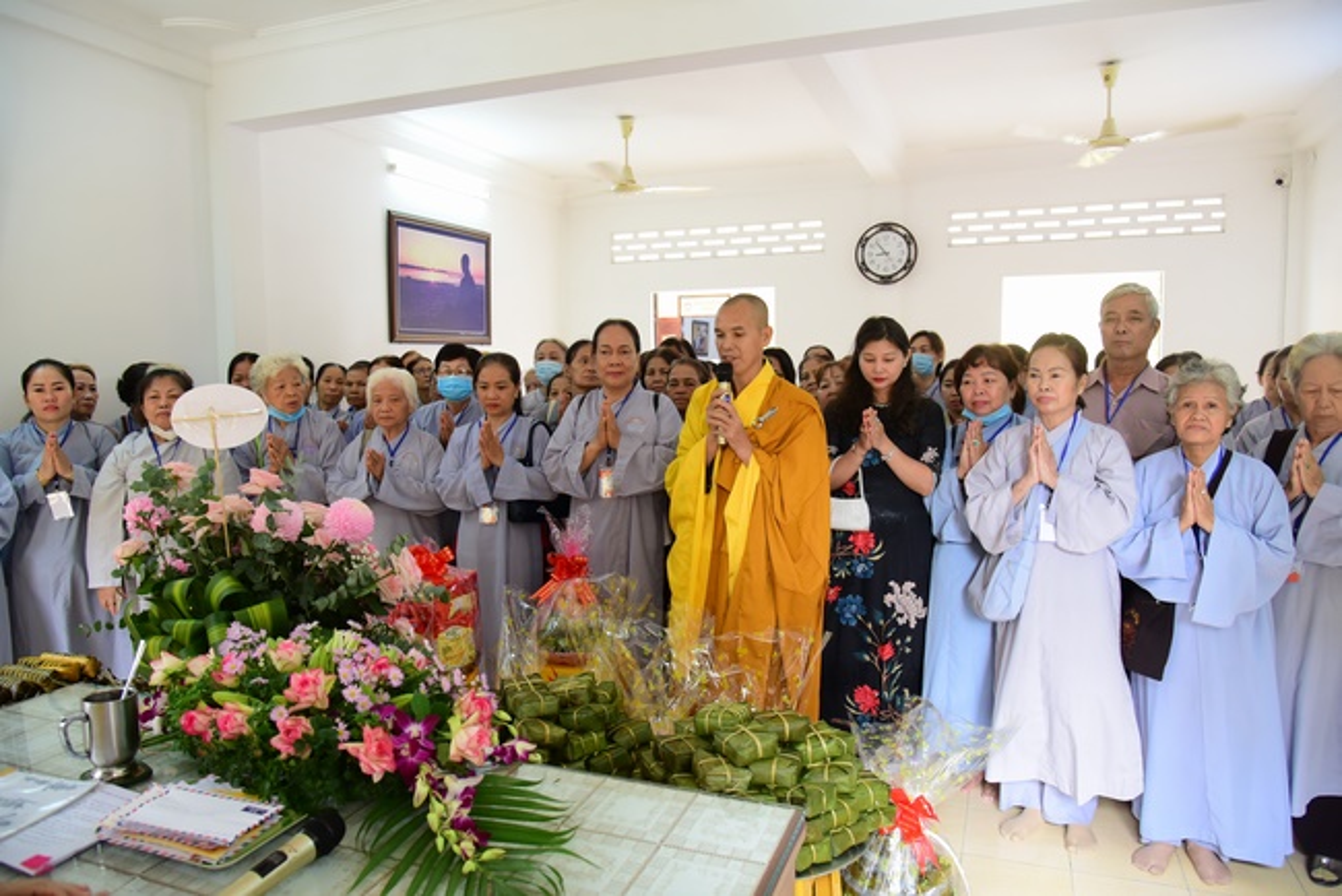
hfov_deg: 73.7
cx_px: 671
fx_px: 895
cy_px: 448
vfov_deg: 53.2
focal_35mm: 24
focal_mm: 24
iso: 1600
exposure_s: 1/80
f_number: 4.5
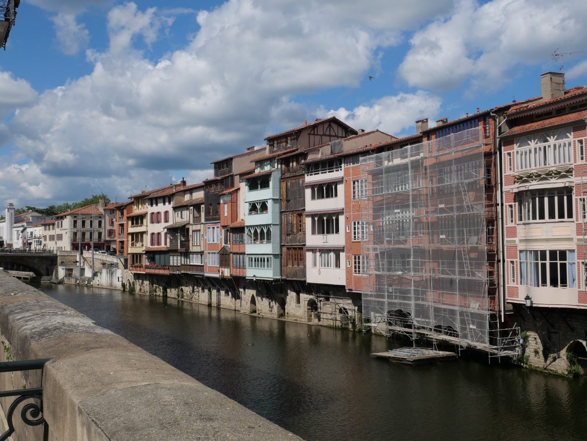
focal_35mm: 38
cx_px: 294
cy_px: 220
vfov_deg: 37.7
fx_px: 644
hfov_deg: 49.0
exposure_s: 1/640
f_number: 10
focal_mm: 19
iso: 200
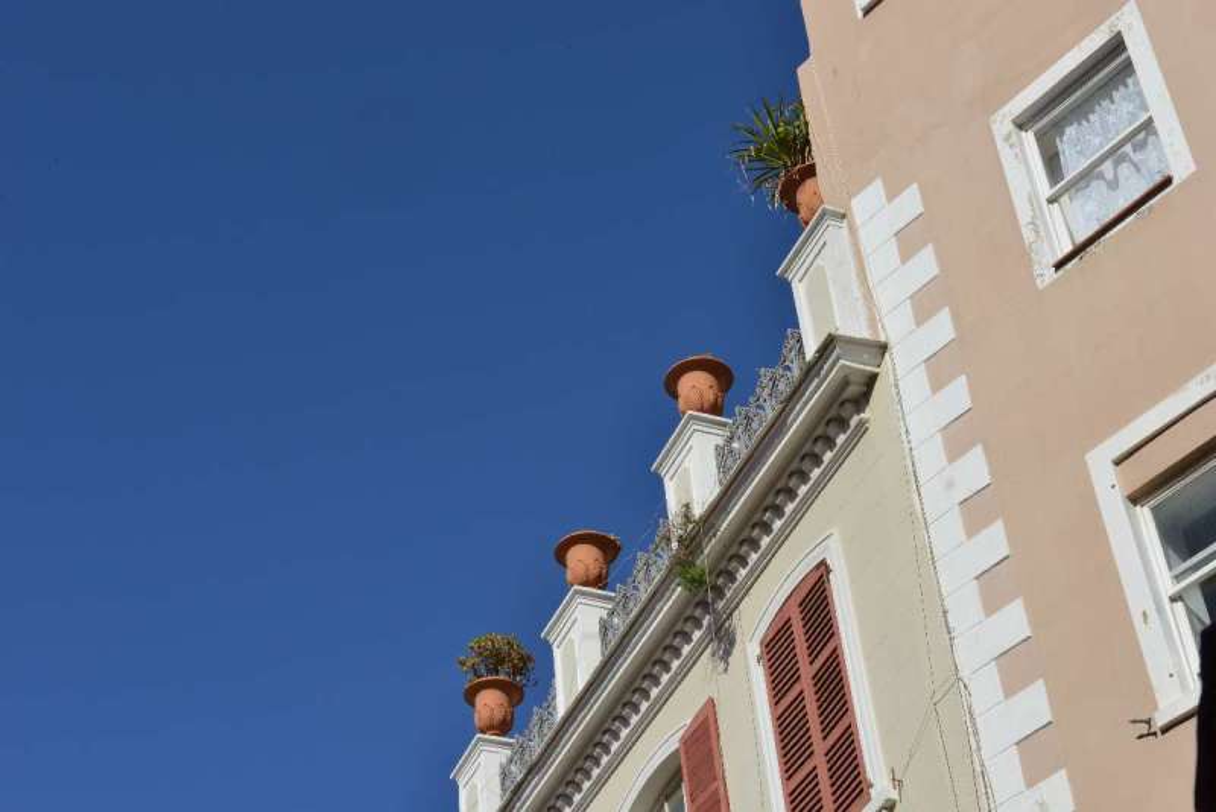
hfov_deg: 28.8
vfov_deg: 19.5
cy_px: 406
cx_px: 608
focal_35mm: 70
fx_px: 2365
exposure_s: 1/160
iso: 250
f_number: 22
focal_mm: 70
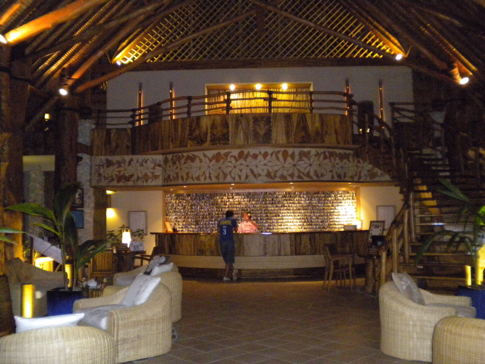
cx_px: 242
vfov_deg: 40.7
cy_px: 182
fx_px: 490
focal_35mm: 35
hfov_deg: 52.6
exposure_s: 1/30
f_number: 3.1
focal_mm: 6.3
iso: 800
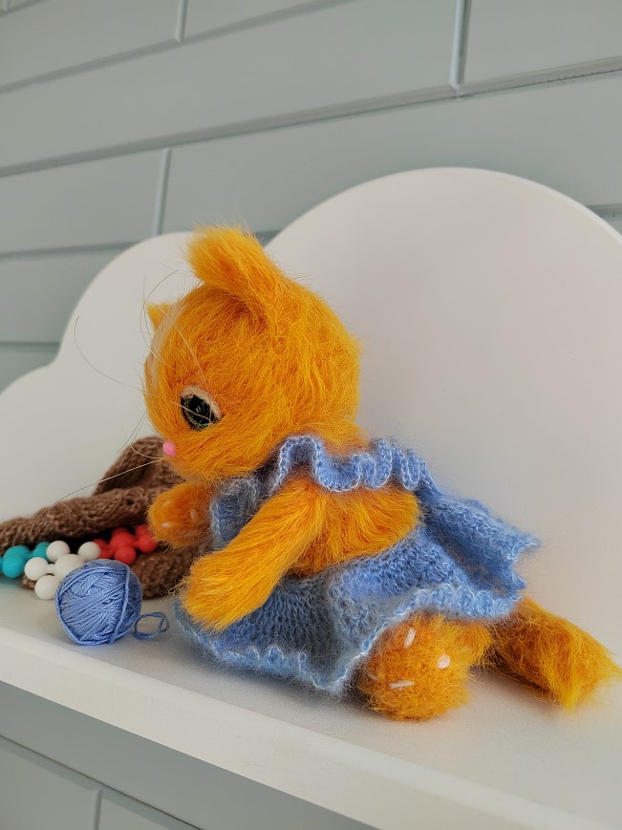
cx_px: 311
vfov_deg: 73.9
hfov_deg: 58.8
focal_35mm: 23
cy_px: 415
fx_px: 551
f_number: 1.9
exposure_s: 1/661
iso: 600
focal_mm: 5.52
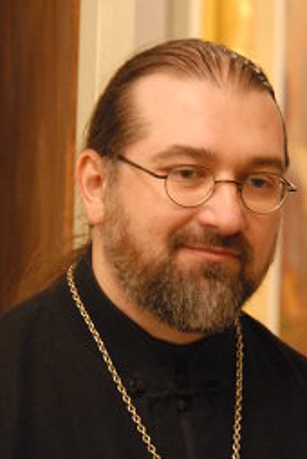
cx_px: 174
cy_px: 323
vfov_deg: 11.2
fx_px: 2334
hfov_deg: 7.5
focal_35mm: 183
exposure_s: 1/15
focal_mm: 80
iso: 1600
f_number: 4.5
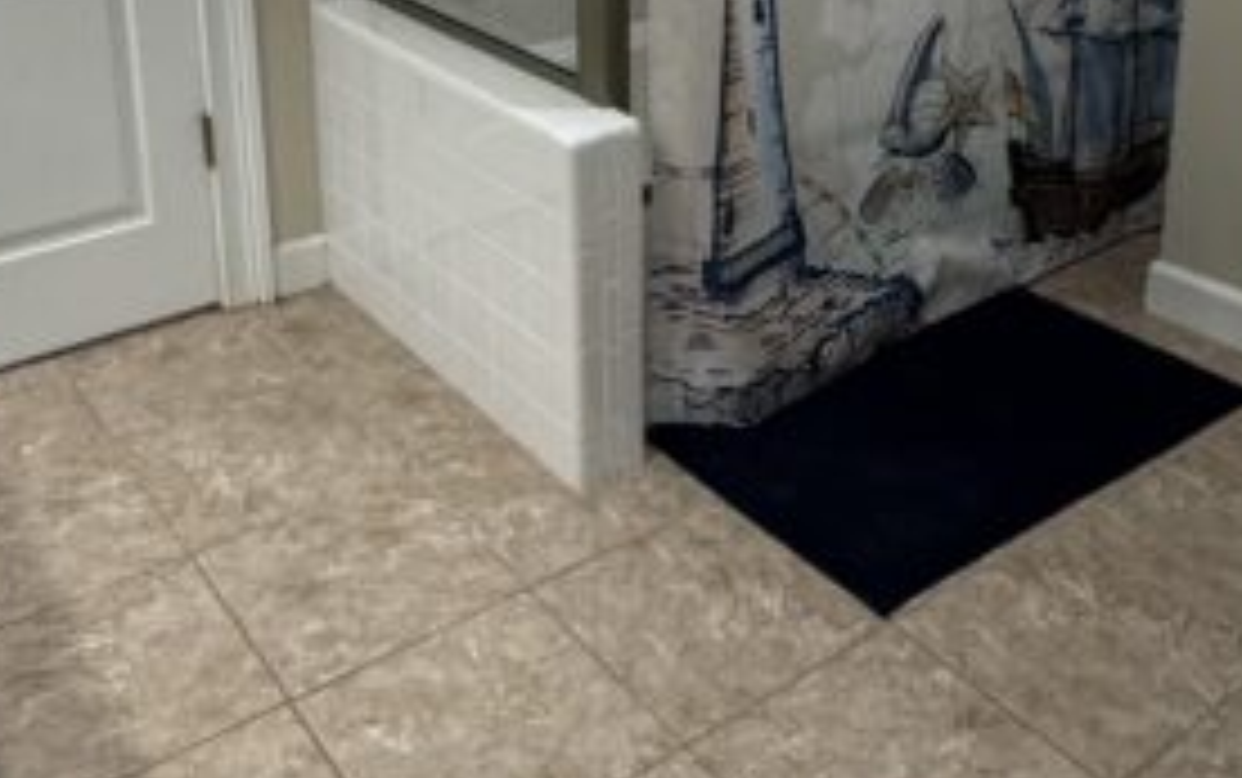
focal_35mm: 43
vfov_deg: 27.7
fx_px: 1457
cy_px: -45
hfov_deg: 46.2
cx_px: 652
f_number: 2.2
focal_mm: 2.22
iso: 320
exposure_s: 1/60
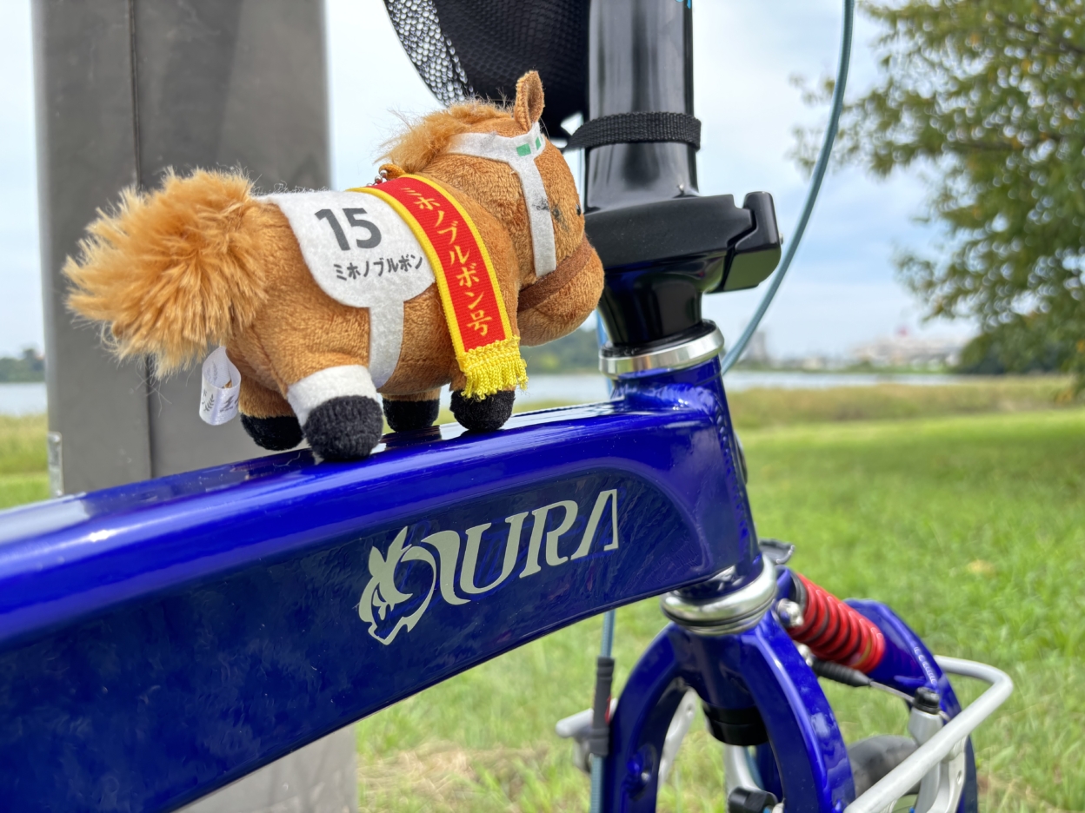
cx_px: 542
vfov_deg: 53.1
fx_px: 815
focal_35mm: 26
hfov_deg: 67.3
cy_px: 406
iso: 50
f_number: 1.6
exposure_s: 1/301
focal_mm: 5.96
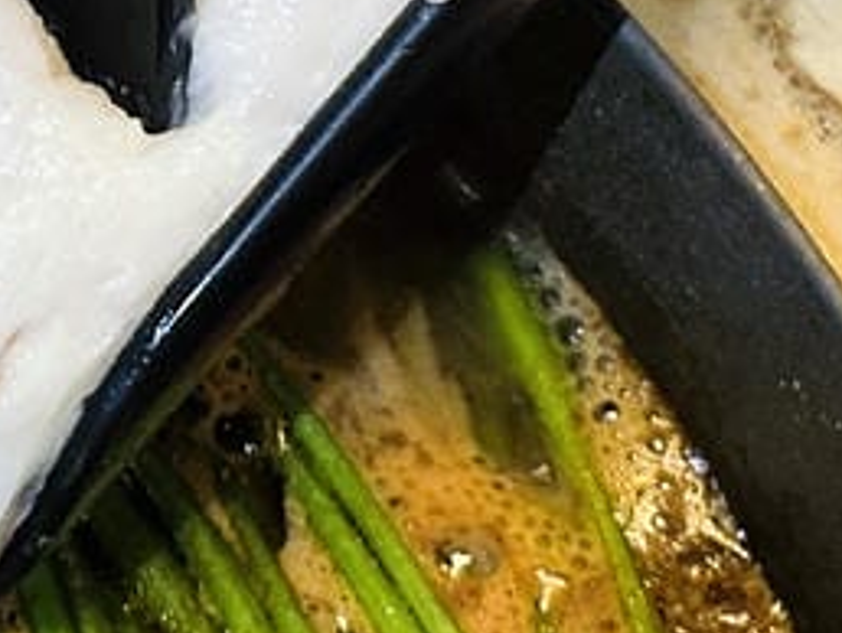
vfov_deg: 6.6
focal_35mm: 223
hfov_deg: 8.8
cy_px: -78
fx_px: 5429
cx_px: 147
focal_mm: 6.86
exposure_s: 1/30
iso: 500
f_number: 1.78
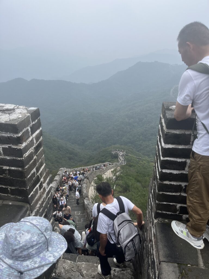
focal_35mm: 26
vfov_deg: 67.3
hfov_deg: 53.1
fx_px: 209
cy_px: 140
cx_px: 104
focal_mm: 5.1
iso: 50
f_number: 1.6
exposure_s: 1/2268
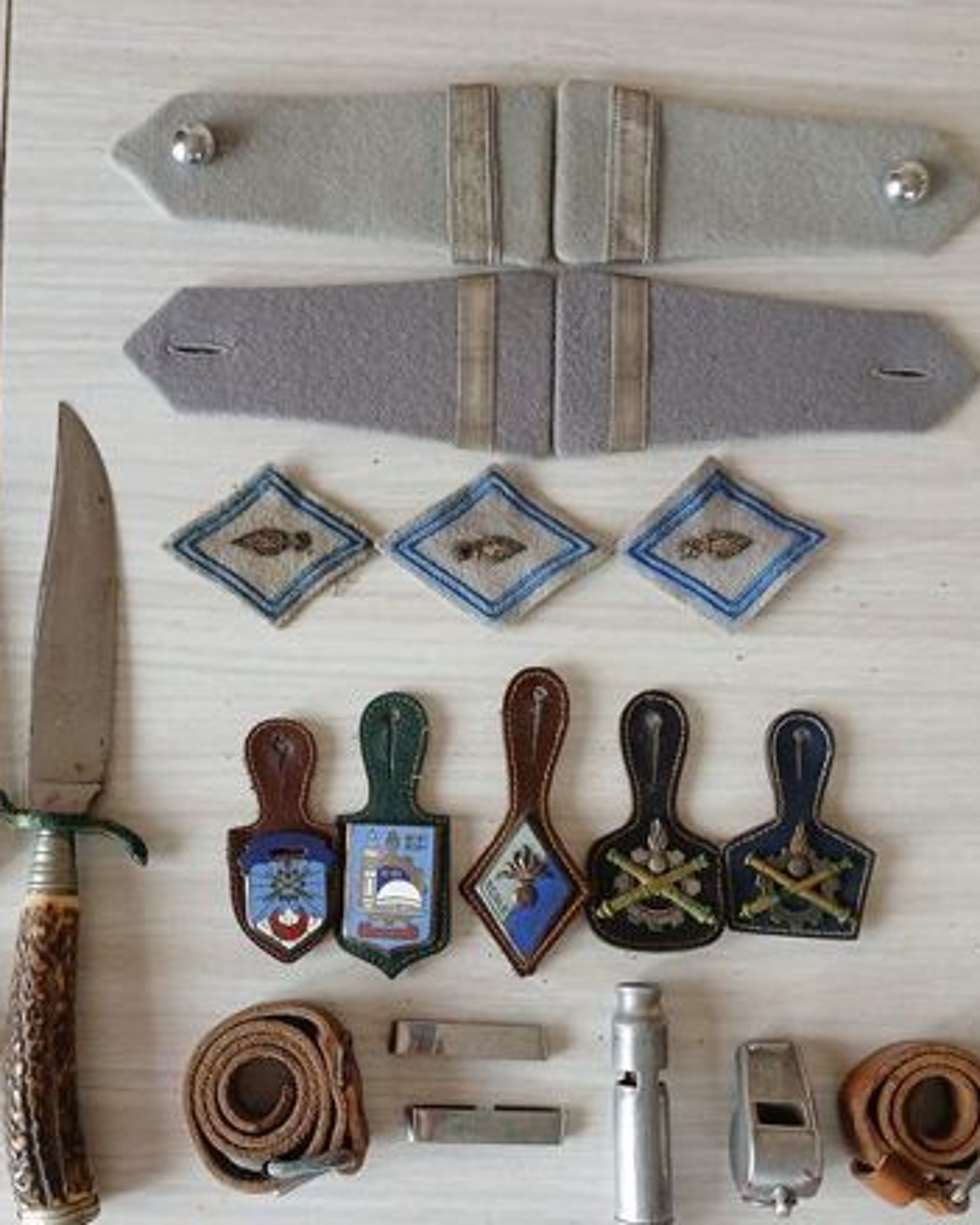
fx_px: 1342
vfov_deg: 48.5
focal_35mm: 37
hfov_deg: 40.0
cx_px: 413
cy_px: 779
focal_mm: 3.98
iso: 125
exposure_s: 1/50
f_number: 1.8
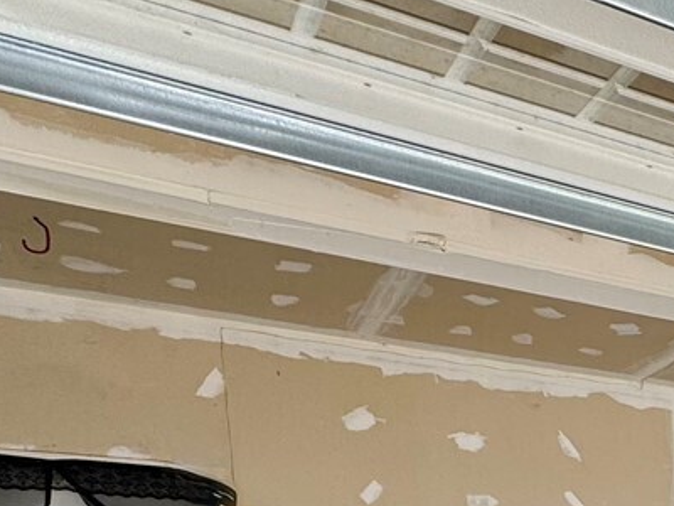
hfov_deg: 25.6
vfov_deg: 21.2
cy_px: 794
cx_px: 1016
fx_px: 1090
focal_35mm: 56
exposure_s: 1/99
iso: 64
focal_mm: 2.22
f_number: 2.2
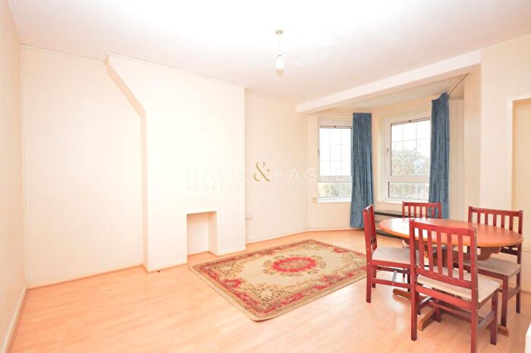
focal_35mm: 17
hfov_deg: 92.5
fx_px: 254
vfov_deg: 69.6
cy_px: 176
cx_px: 266
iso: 200
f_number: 5
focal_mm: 11.5
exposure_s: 1/100
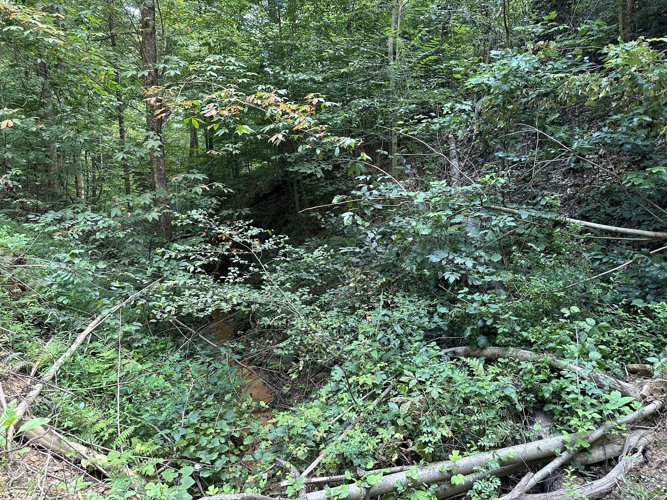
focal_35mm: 24
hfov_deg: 71.6
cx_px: 334
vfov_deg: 56.8
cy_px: 250
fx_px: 462
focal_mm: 6.86
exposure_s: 1/104
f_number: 1.78
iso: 250
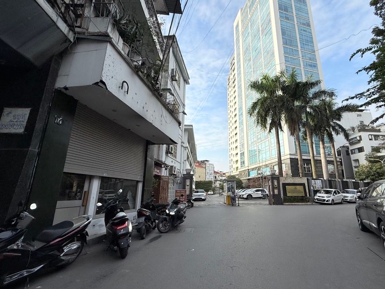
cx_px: 217
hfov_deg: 94.0
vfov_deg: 78.1
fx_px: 178
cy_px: 146
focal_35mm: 16
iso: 50
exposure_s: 1/1125
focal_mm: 2.22
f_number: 2.2
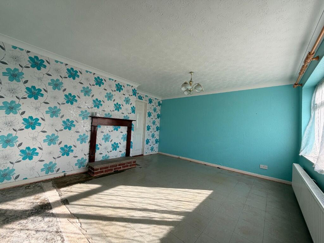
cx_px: 162
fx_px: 131
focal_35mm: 14
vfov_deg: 85.7
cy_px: 122
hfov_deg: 102.1
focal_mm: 2.22
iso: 40
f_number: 2.2
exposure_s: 1/180
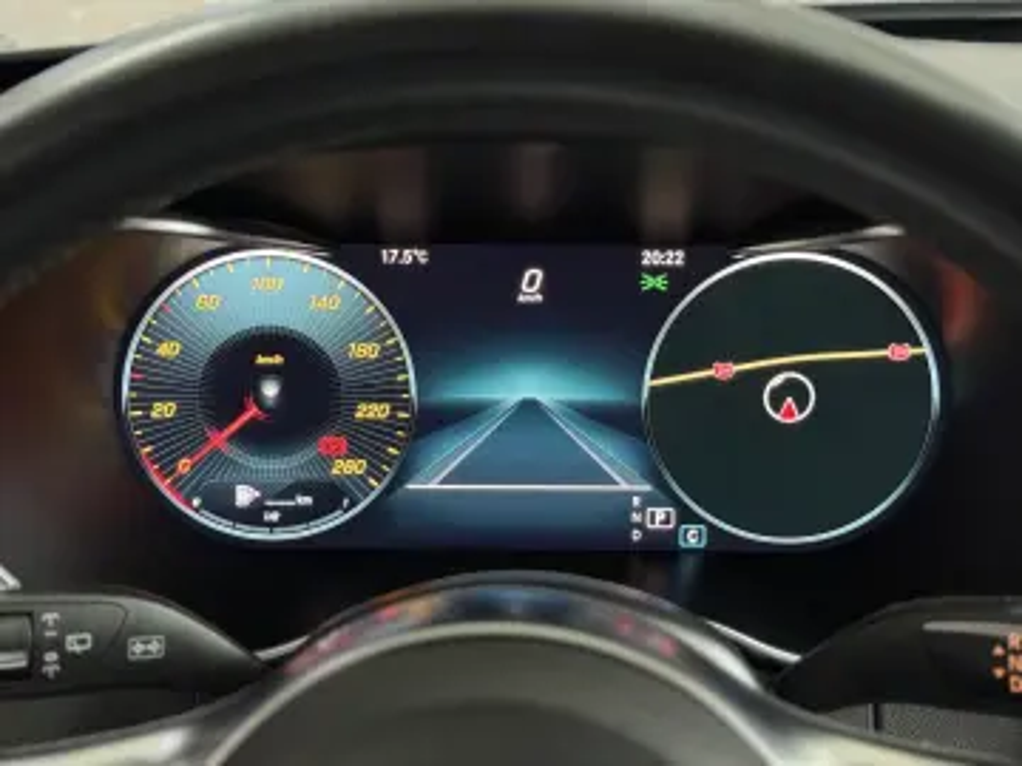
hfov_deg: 39.7
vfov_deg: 30.3
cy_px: 383
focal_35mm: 48
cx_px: 511
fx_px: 1417
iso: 400
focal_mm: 6.76
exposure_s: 1/37
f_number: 1.78
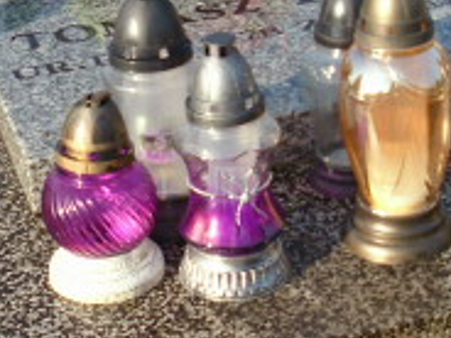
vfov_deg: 11.5
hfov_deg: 15.2
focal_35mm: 129
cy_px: 149
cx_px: 314
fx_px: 1681
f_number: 2.8
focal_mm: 6.2
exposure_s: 1/647
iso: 50
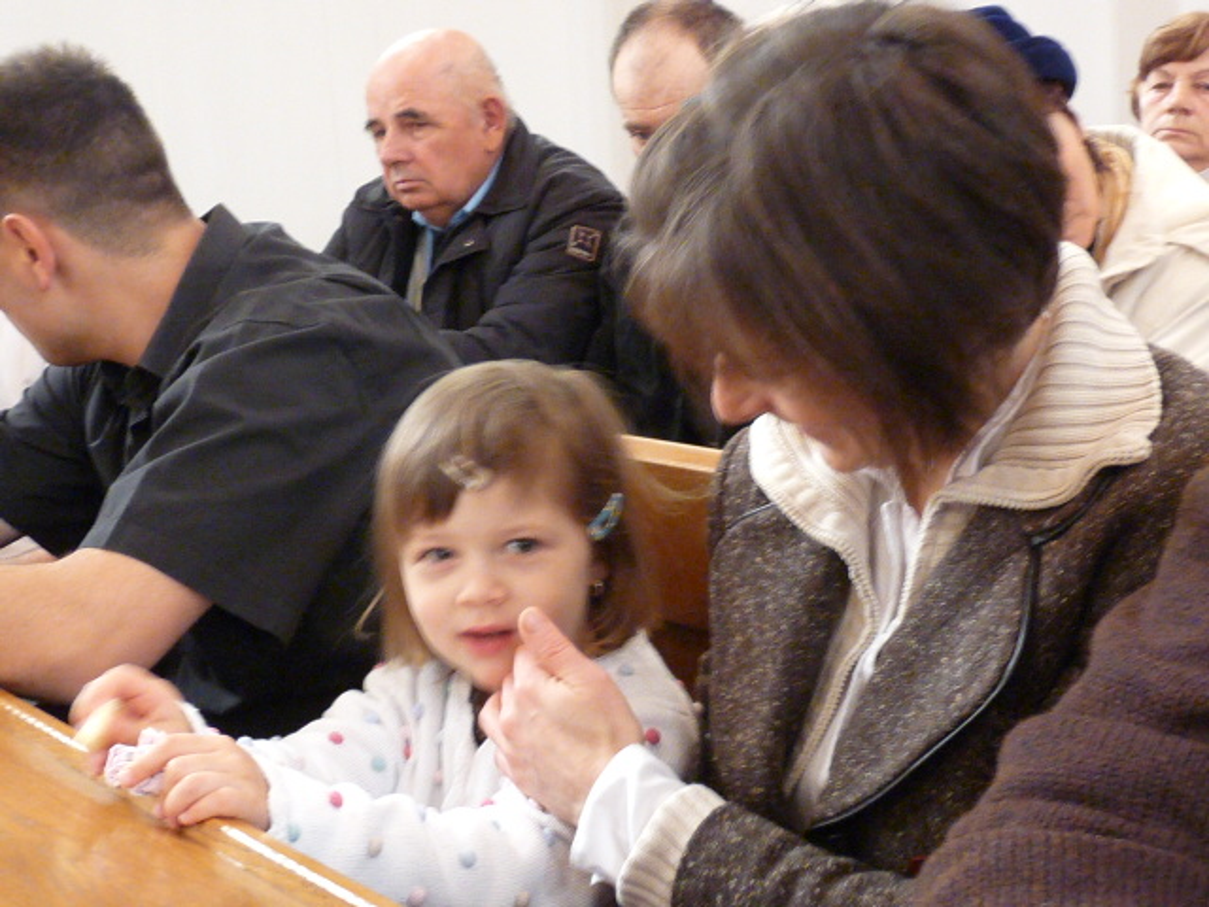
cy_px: 454
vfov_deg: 30.3
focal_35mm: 48
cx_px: 604
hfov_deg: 39.7
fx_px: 1676
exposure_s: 1/13
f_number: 2.8
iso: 400
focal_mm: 4.8
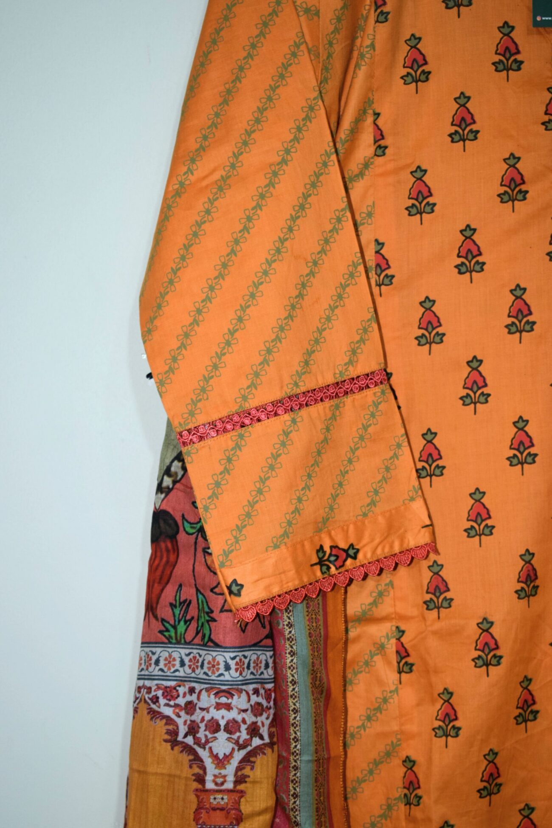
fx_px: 1725
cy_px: 414
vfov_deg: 27.0
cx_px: 276
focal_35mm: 75
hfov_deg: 18.2
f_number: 5.6
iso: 800
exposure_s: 1/60.2
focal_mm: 50
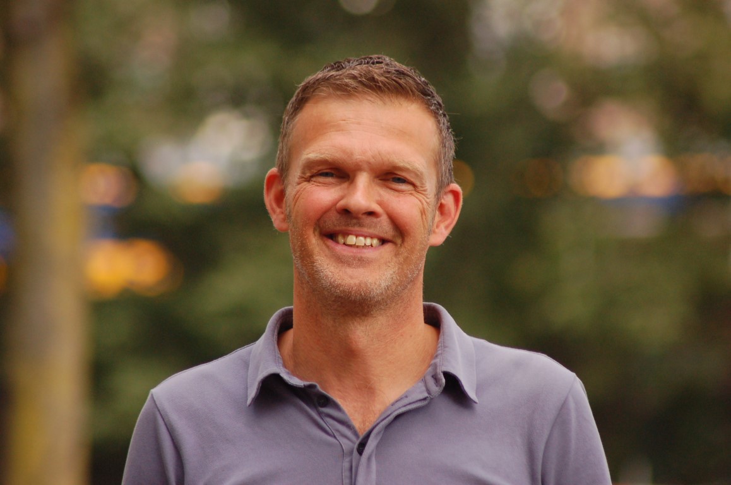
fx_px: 6081
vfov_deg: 4.6
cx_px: 366
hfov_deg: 6.9
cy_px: 242
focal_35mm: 300
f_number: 4.8
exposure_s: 1/1000
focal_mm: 200
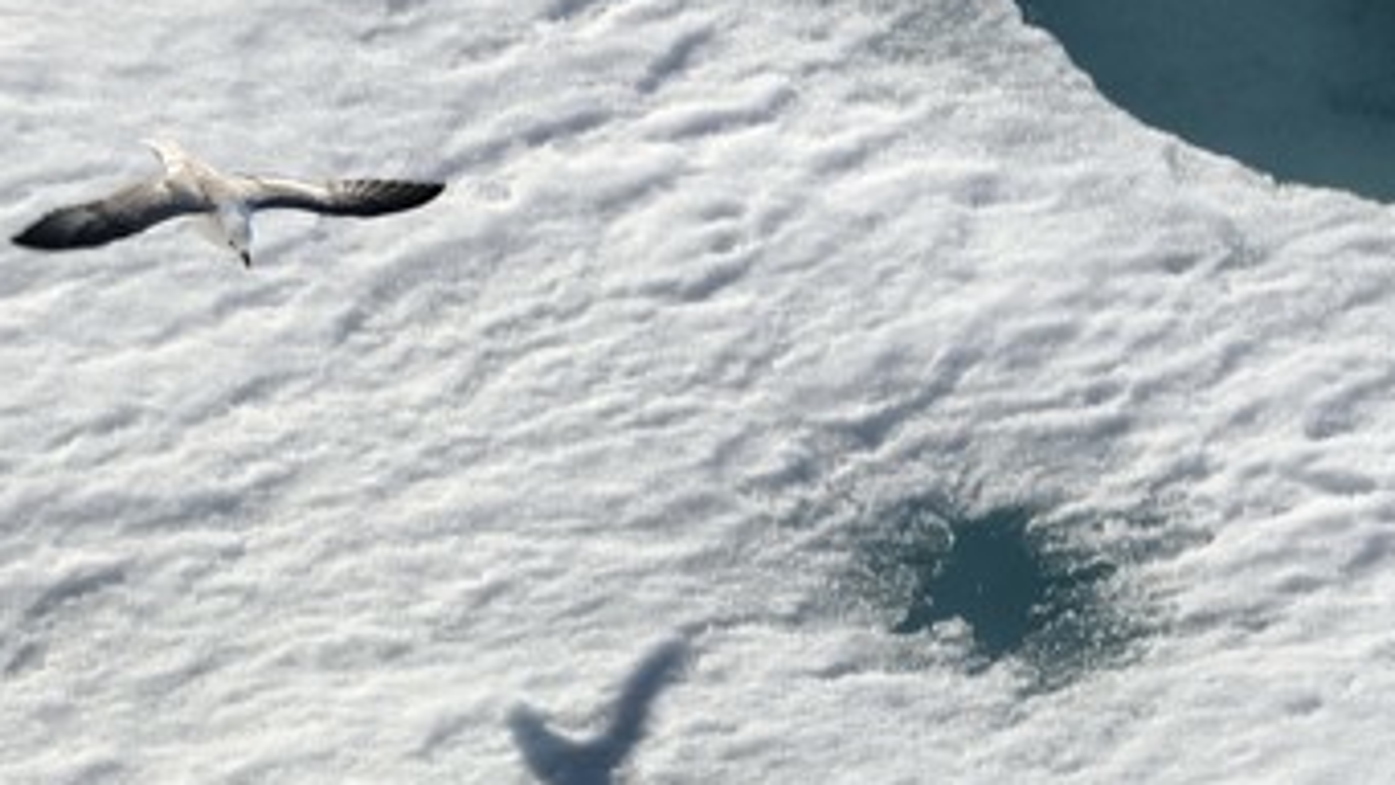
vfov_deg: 4.7
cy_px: 523
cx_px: 581
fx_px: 9546
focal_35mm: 258
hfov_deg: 8.4
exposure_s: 1/400
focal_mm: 200
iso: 200
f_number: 14
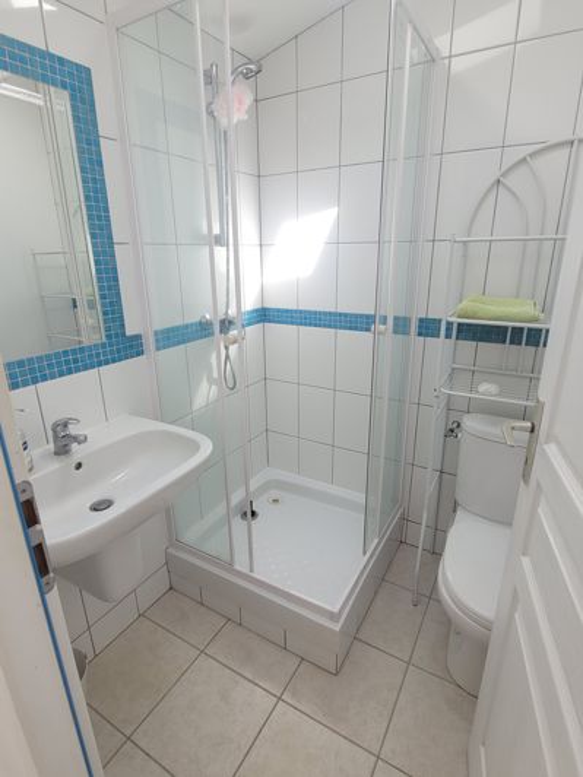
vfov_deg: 106.2
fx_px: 292
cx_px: 292
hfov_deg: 89.9
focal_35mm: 13
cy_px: 388
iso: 50
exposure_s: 1/100
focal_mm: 1.74
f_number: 2.2
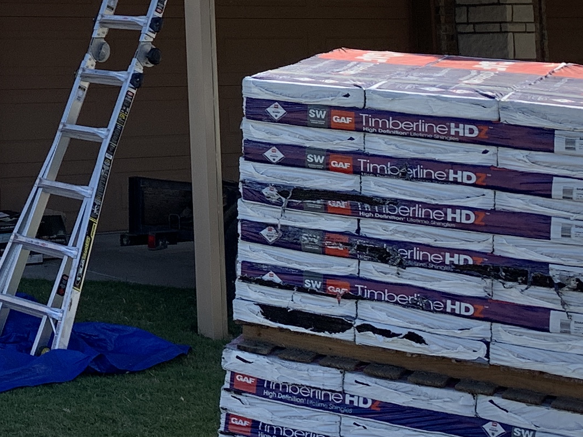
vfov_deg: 14.6
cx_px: -352
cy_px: -93
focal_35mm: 98
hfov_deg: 17.5
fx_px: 1650
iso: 25
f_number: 1.8
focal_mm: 4.25
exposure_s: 1/1124
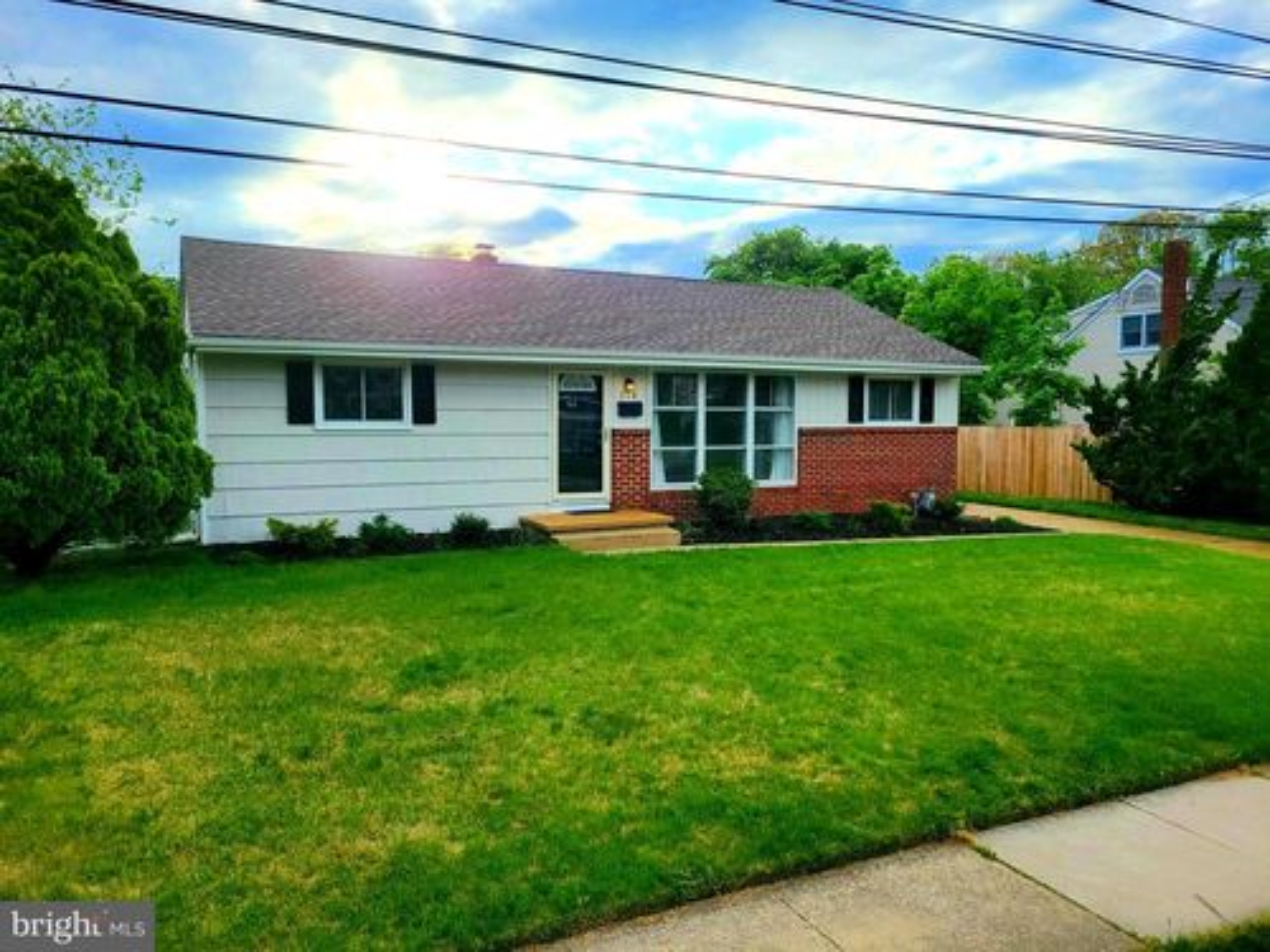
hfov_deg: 67.3
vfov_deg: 53.1
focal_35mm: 26
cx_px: 635
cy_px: 476
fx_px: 954
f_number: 1.8
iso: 40
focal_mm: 5.4
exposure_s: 1/1111
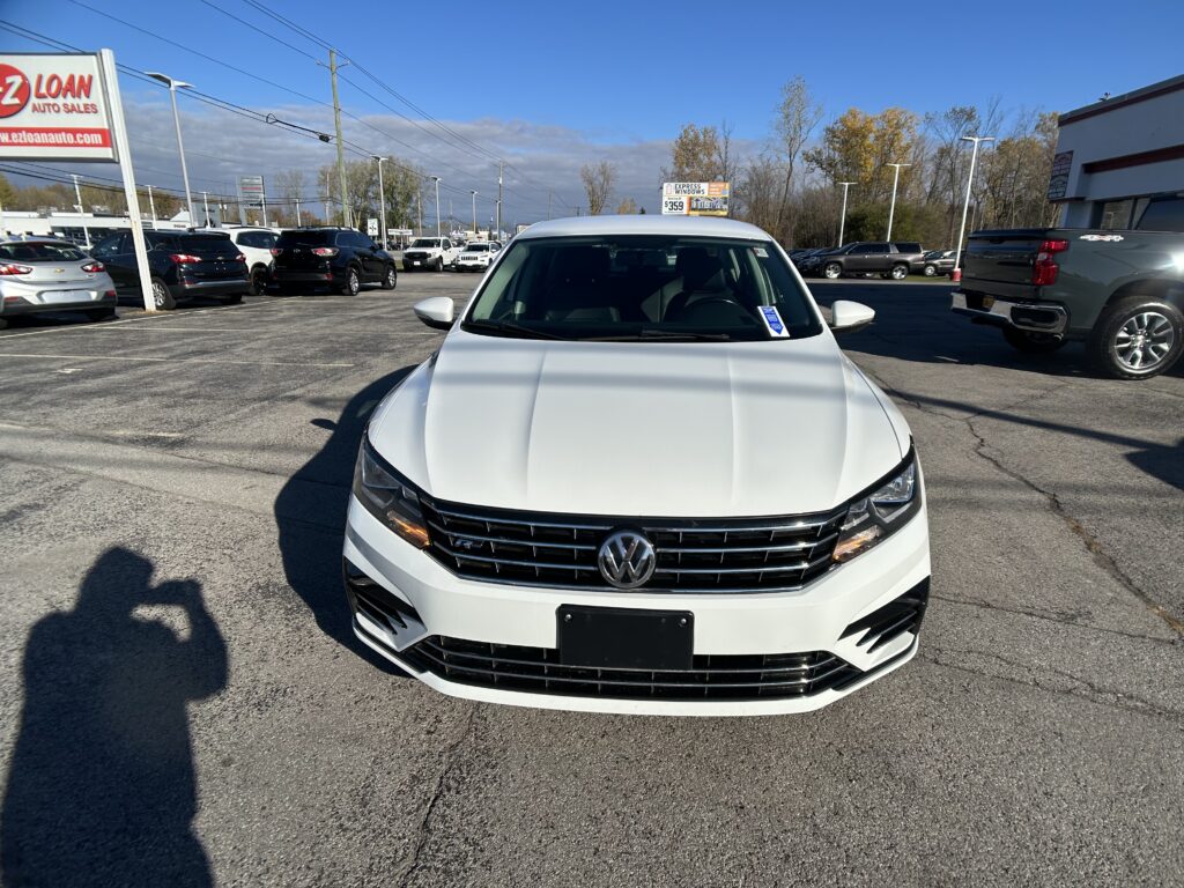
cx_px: 592
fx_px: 889
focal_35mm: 26
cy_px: 444
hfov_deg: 67.3
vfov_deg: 53.1
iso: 50
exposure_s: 1/6579
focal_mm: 5.7
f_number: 1.5
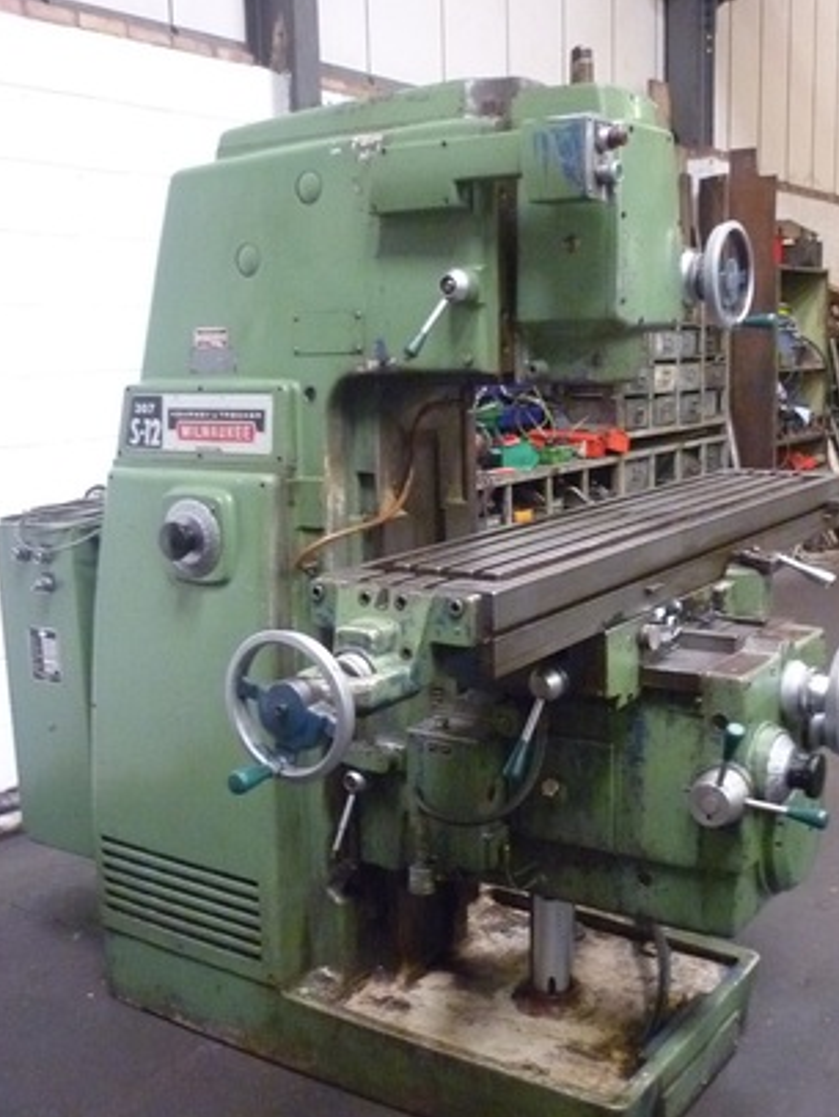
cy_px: 589
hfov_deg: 36.8
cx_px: 459
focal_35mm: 39
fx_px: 1259
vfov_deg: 47.8
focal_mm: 5.5
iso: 800
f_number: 2.8
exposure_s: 1/20
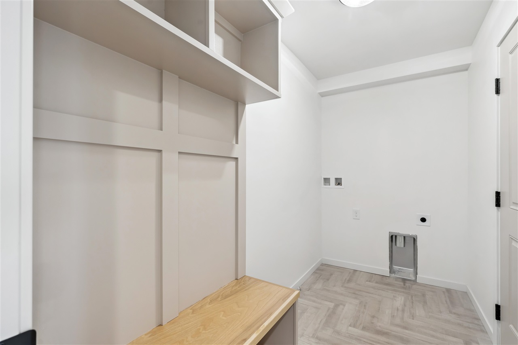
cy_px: 172
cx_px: 259
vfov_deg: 73.7
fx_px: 230
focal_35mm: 16
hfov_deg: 96.7
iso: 400
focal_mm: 16
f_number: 8
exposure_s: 1/8
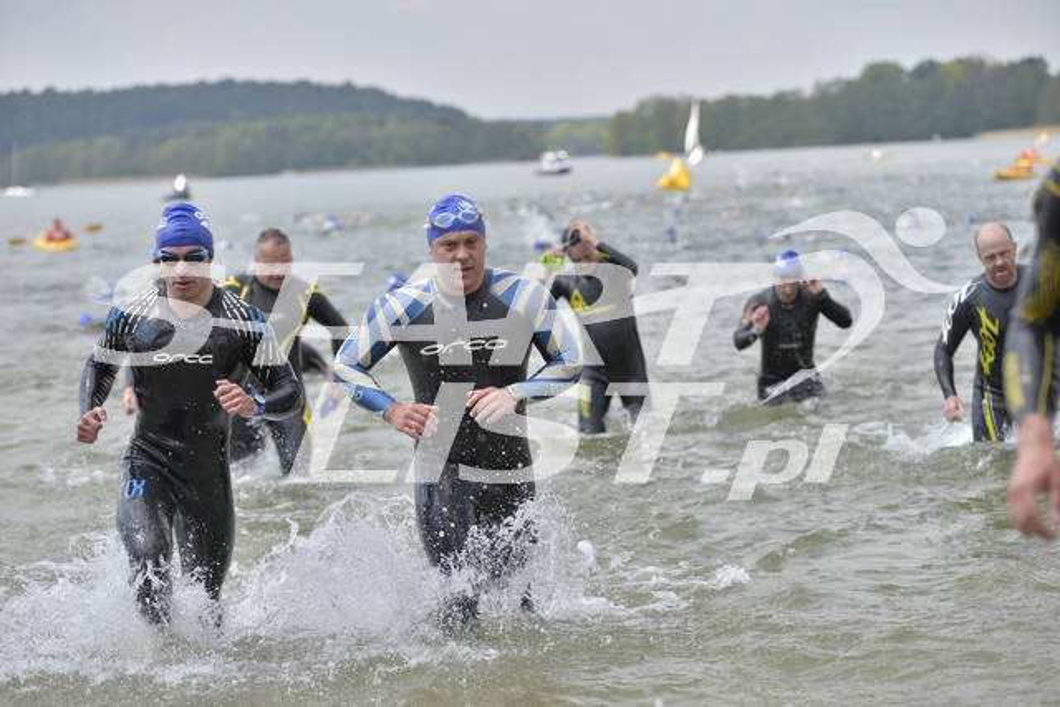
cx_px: 530
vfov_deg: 12.2
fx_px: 3298
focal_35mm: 112
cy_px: 354
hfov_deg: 18.3
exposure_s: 1/2000
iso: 200
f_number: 4
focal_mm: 112
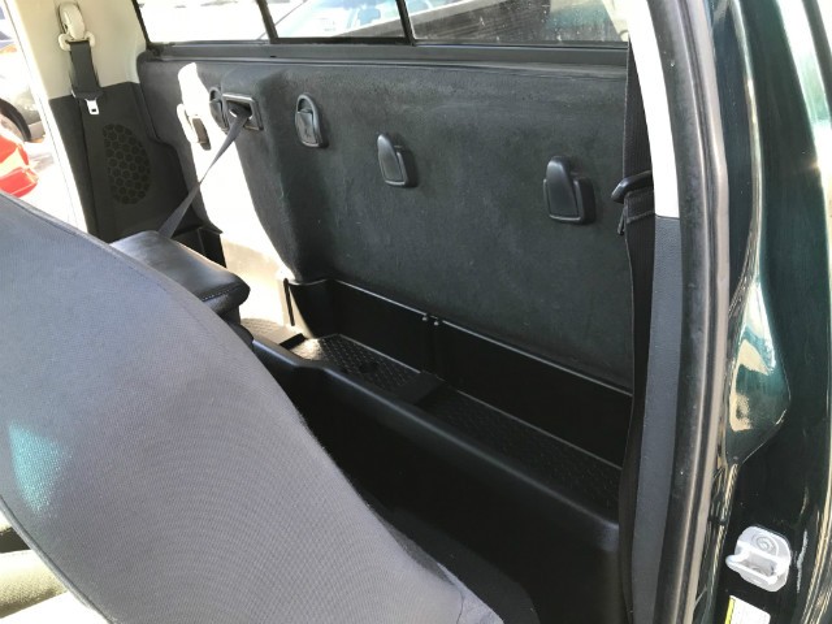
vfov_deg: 49.7
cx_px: 416
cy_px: 312
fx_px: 673
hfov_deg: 63.4
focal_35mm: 28
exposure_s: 1/30
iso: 25
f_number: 1.8
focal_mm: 3.99
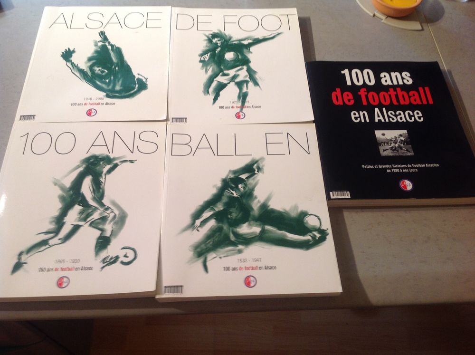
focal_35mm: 35
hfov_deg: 52.7
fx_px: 480
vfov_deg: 40.6
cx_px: 238
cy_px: 178
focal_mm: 4.28
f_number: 2.4
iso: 80
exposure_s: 1/15
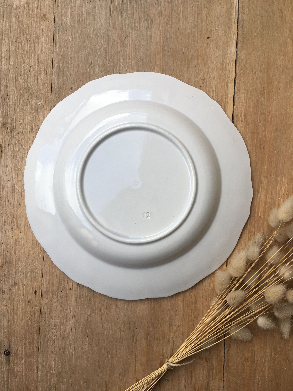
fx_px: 327
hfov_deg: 48.2
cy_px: 196
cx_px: 146
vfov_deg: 61.7
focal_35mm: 29
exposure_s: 1/169
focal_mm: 4.15
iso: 25
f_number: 2.2
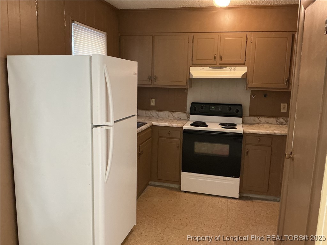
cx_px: 164
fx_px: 274
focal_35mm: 29
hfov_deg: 61.7
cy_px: 122
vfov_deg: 48.2
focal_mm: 3
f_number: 1.8
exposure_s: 1/60
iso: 250
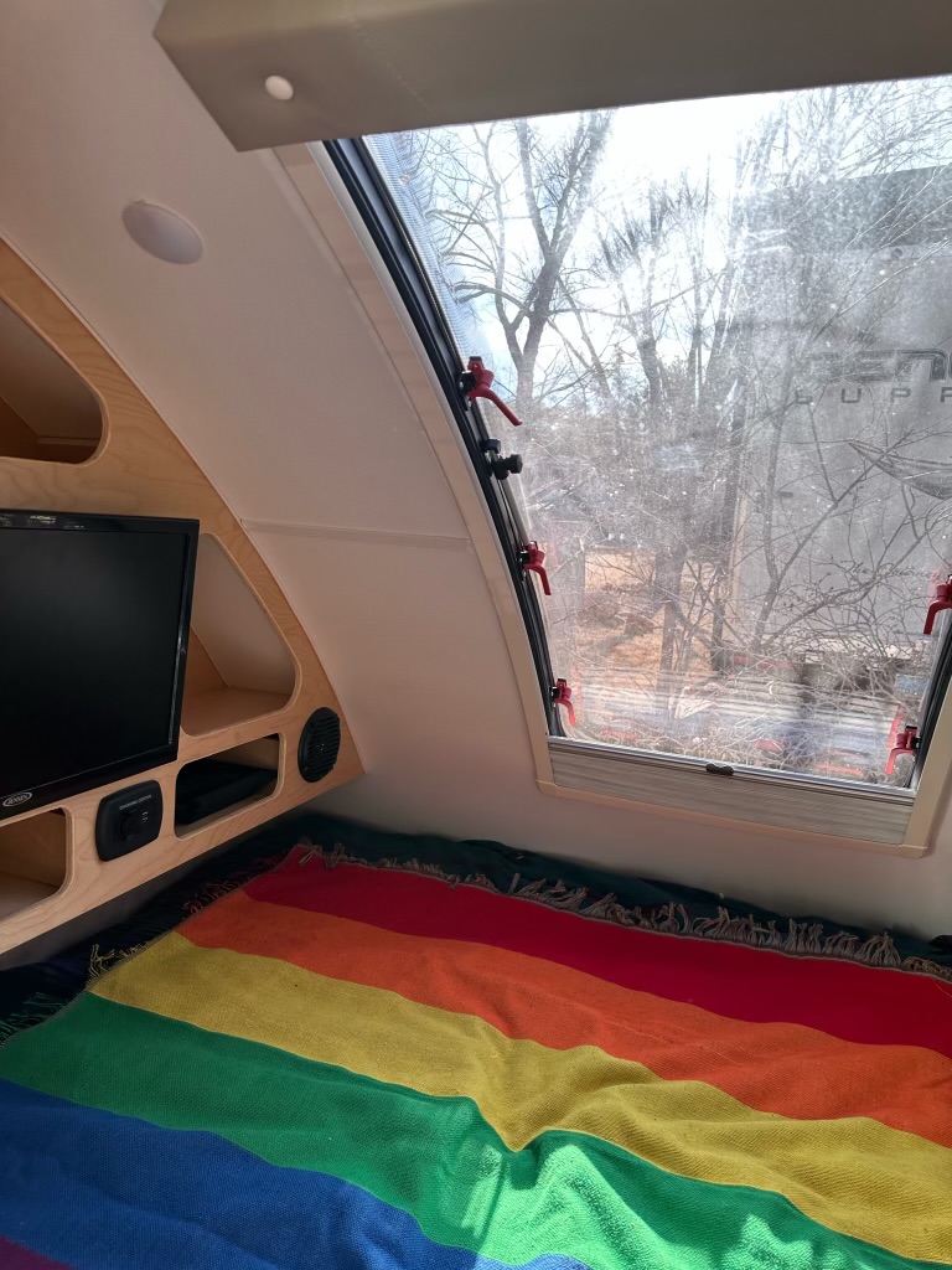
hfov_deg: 56.8
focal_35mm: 24
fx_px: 880
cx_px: 476
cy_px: 635
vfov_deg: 71.6
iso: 64
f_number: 1.78
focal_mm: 6.86
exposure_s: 1/121
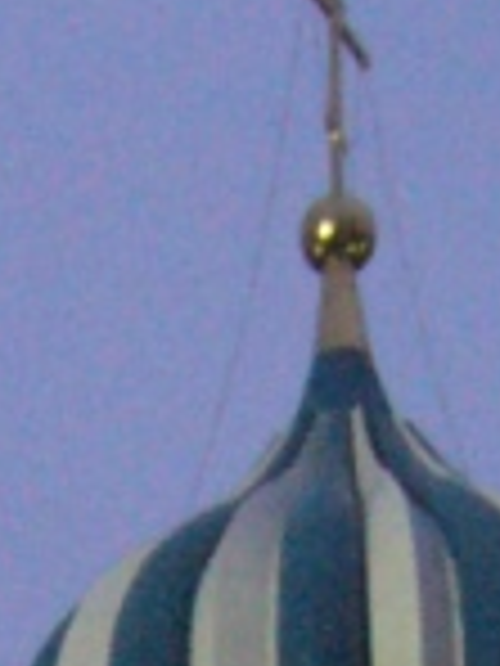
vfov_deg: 7.1
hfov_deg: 6.1
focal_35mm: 242
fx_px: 4661
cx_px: -59
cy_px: 2178
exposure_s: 1/30
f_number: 2.8
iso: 400
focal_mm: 5.8
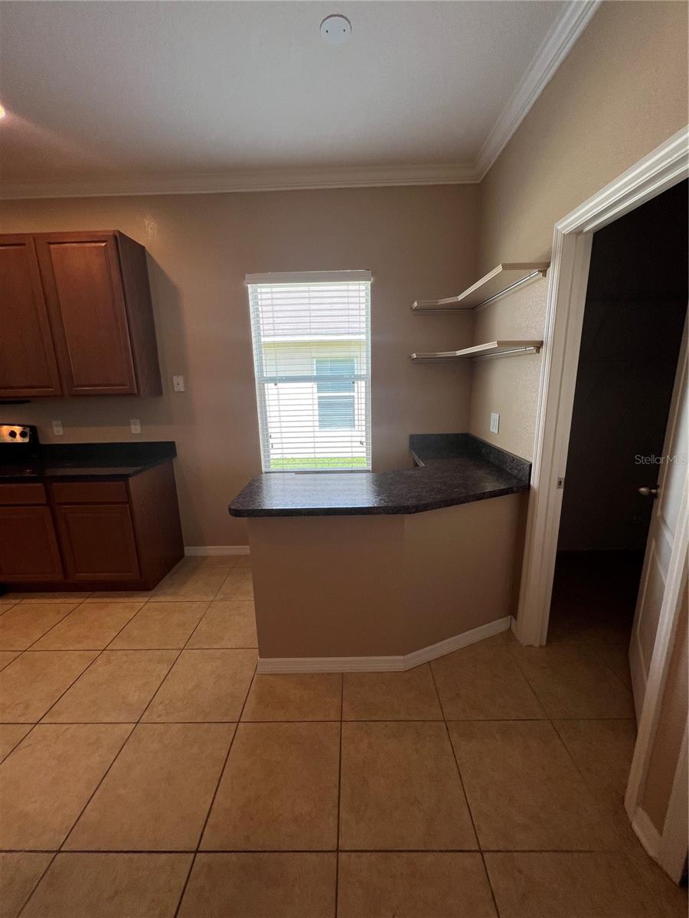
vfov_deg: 106.2
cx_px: 344
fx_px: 345
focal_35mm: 13
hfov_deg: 89.9
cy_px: 459
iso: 40
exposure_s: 1/120
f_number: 1.8
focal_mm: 1.57
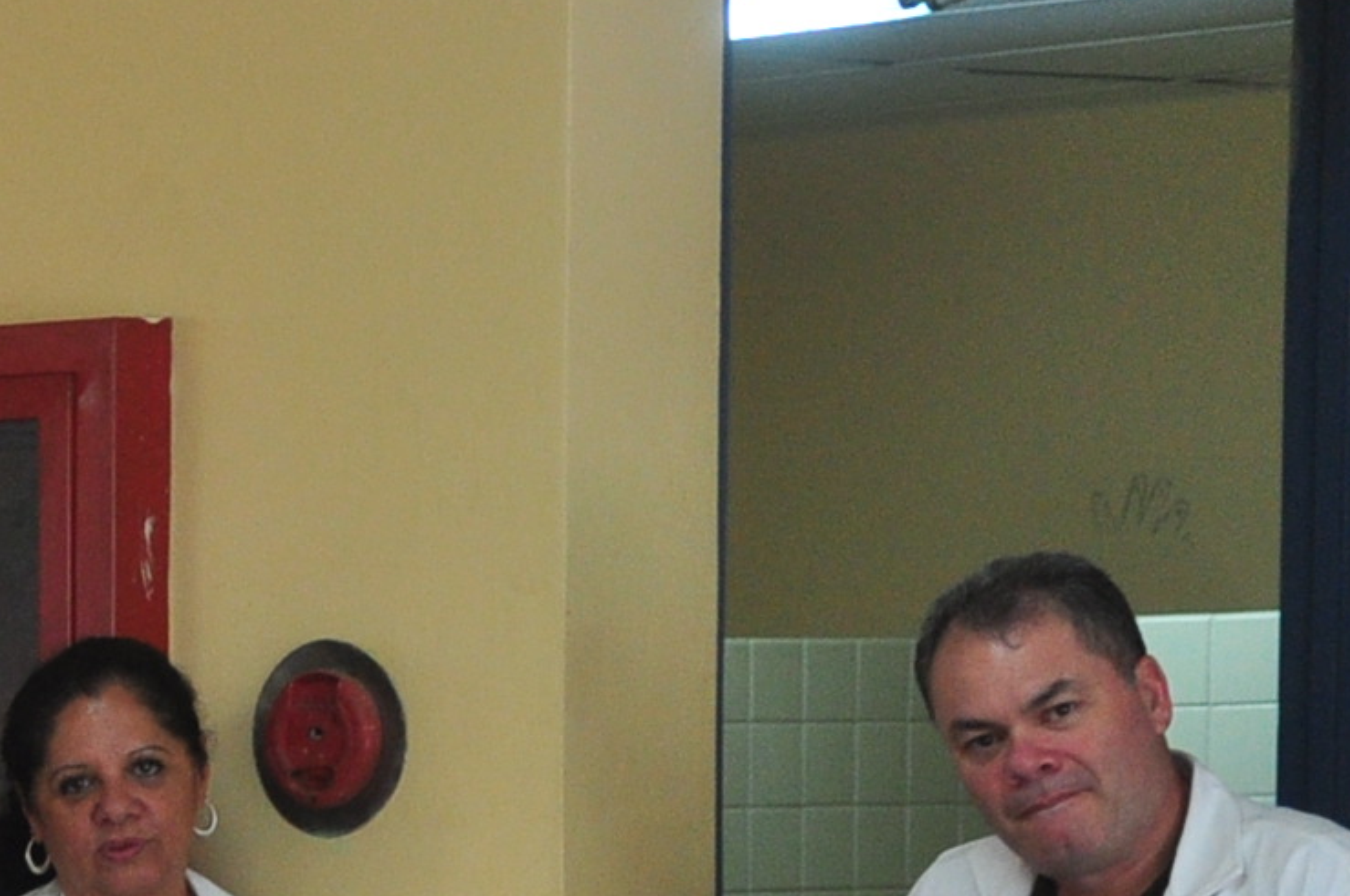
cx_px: -1155
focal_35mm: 248
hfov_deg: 8.0
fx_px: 9290
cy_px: 1443
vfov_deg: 5.5
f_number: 4.5
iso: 500
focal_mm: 38
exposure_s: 1/50
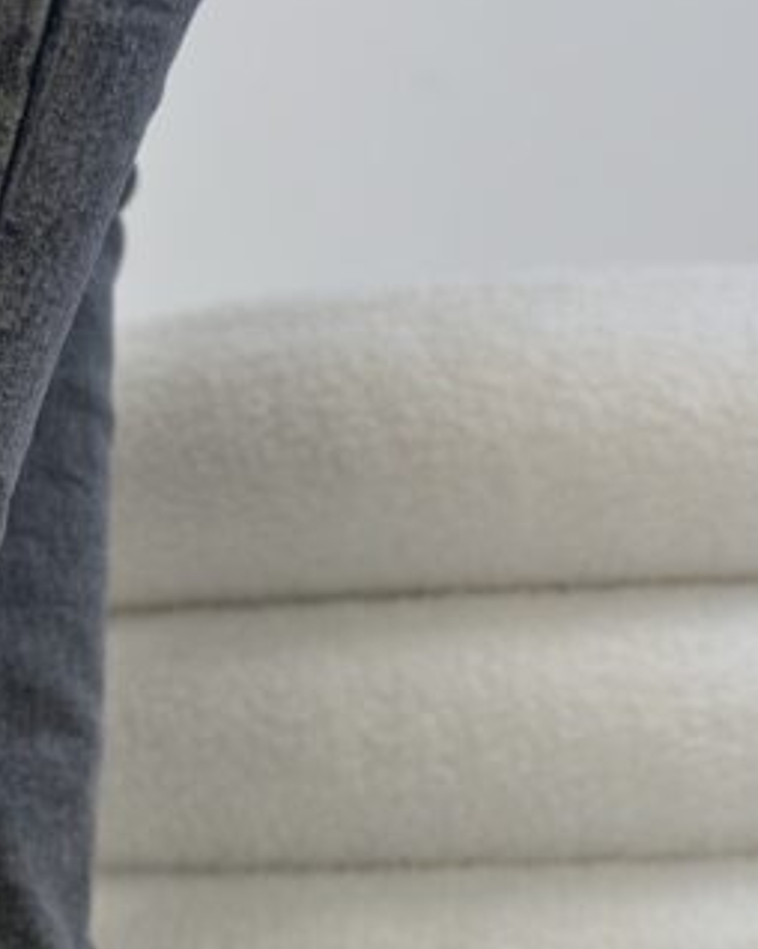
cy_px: 1191
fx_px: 3312
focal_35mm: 118
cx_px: -30
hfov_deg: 12.9
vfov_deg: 15.6
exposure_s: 1/100
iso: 125
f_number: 1.78
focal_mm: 6.86
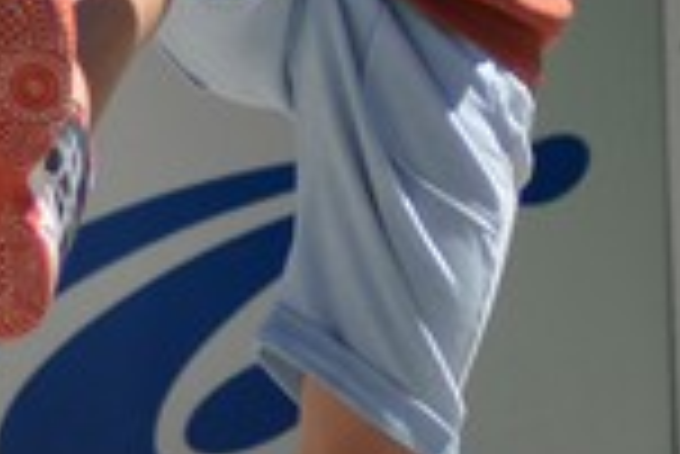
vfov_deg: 1.0
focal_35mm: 1370
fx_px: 25909
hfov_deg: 1.5
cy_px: -38
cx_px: 374
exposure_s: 1/1000
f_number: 4.2
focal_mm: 135
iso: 140
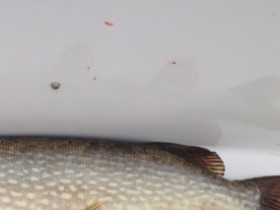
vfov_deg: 18.5
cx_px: 16
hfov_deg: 23.9
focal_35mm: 79
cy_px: 175
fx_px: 639
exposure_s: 1/188
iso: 64
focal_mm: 4.28
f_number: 2.4
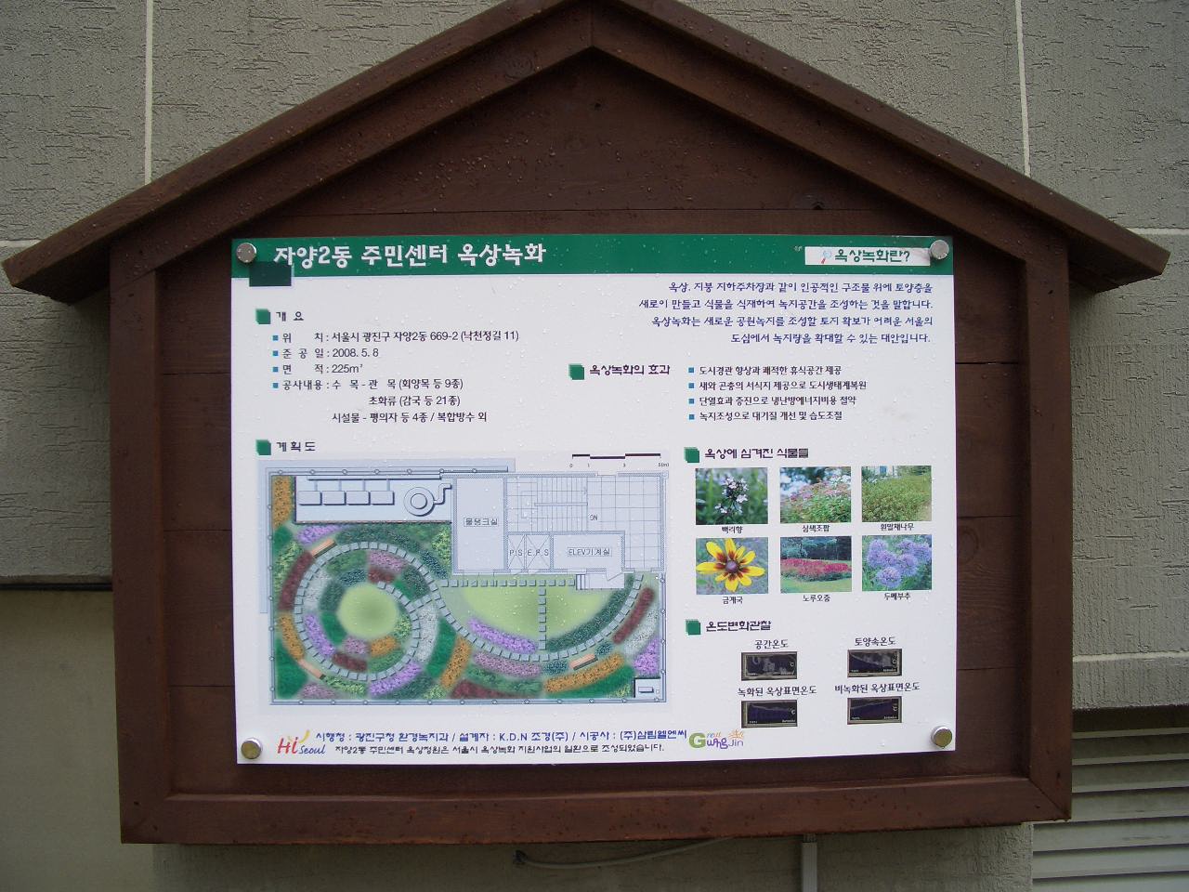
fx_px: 1202
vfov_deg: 40.7
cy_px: 446
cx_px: 594
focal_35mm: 35
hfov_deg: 52.6
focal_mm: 5.8
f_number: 4.3
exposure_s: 1/320
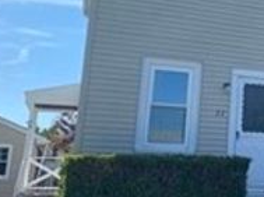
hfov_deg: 25.7
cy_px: 57
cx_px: 306
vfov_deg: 21.1
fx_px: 525
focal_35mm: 69
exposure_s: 1/2513
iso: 32
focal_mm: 4.25
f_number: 1.8
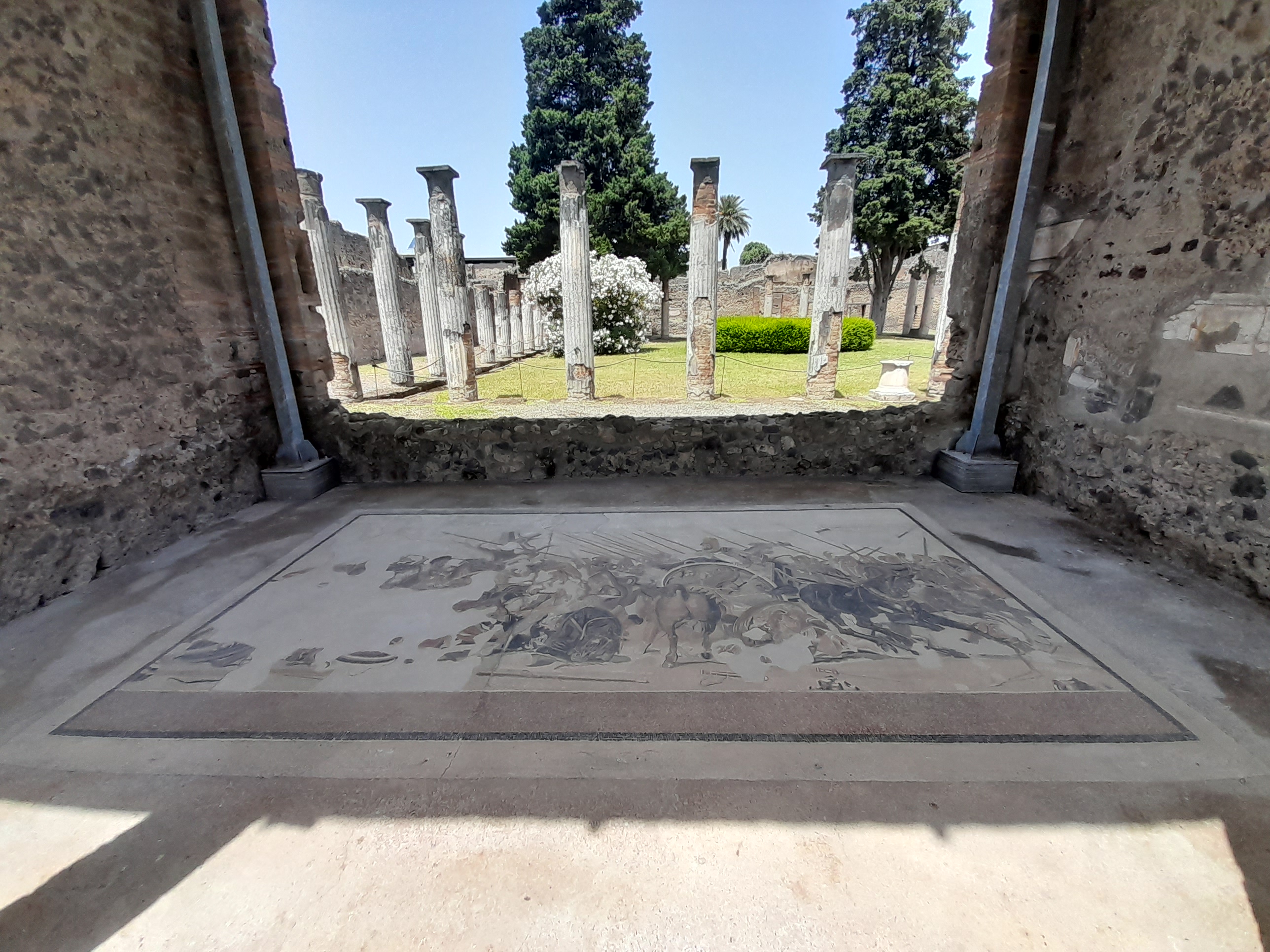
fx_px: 477
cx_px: 635
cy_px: 476
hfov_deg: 106.2
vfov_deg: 89.9
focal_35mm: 13
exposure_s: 1/612
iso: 40
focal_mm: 1.13
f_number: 2.2
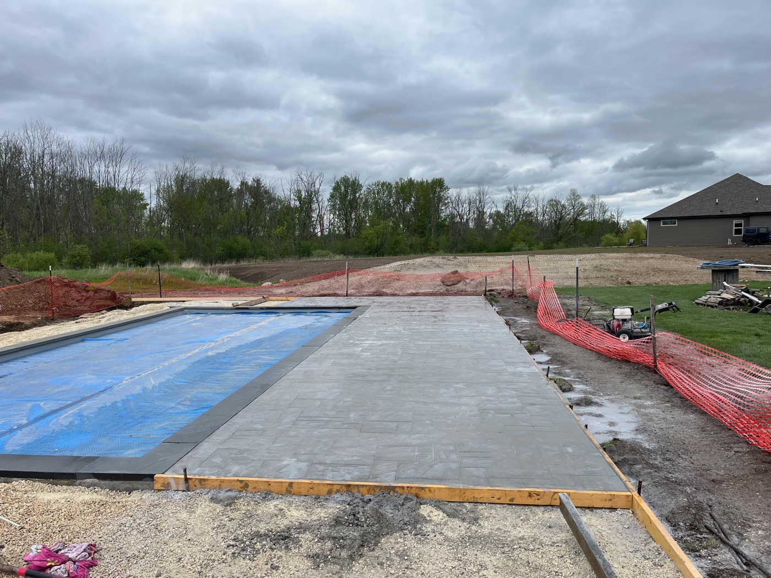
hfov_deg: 67.3
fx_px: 579
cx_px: 386
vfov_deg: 53.1
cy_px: 289
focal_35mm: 26
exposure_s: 1/2899
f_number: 1.6
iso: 50
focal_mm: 5.1
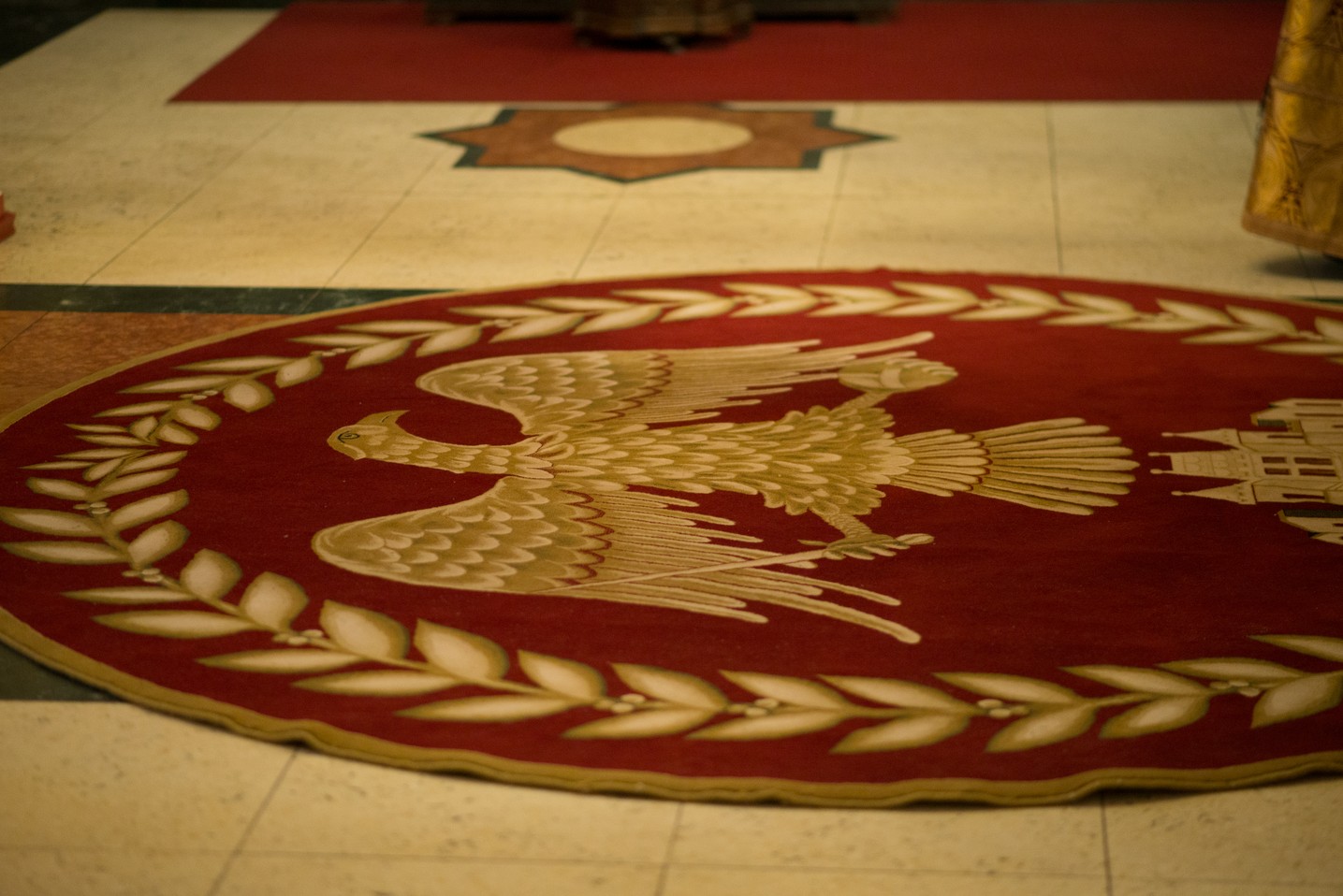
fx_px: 3172
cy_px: 448
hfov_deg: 23.9
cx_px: 672
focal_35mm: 85
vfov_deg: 16.1
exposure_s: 1/60
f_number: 1.8
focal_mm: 85
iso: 640
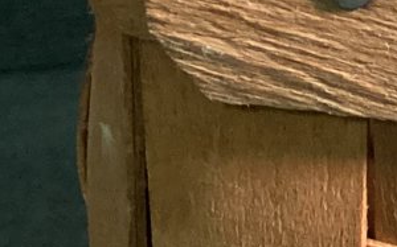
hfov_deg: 11.4
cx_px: 789
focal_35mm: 166
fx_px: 1795
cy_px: 157
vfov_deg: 7.9
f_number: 2.4
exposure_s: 1/30
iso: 400
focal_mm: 3.3
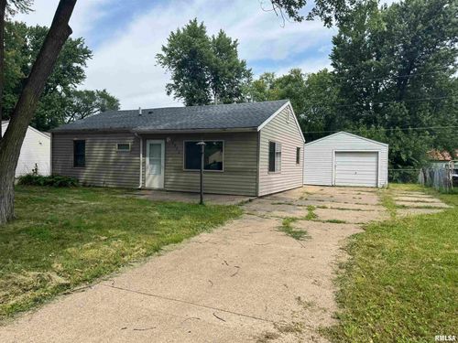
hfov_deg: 71.6
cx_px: 229
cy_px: 172
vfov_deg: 56.8
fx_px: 318
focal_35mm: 24
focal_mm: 6.76
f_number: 1.78
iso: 80
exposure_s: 1/2833
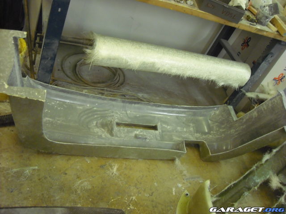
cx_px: 143
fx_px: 306
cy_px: 107
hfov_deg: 50.1
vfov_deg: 38.7
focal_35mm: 37
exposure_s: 1/40
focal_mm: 6.2
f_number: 2.7
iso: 400
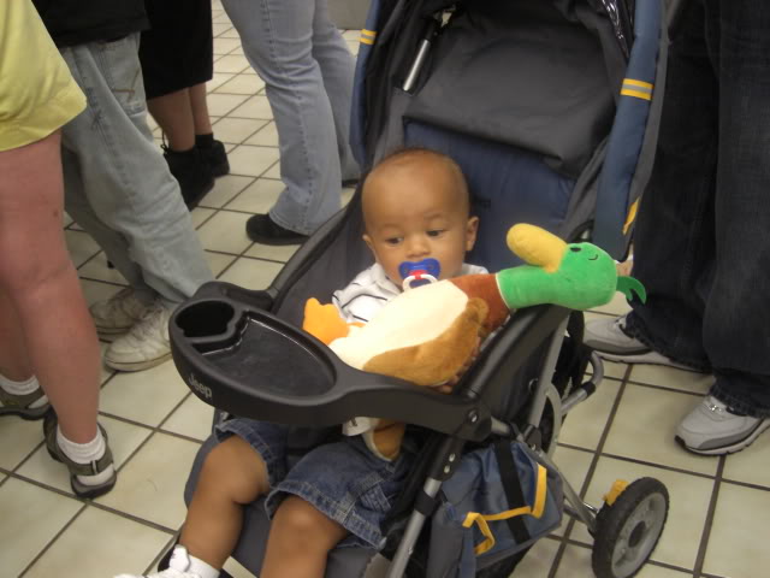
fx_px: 845
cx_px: 385
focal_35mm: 38
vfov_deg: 37.7
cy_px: 289
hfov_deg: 49.0
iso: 400
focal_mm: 7.9
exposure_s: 1/60
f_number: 2.8
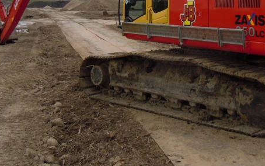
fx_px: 405
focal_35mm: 56
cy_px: -2
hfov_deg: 35.8
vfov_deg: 22.2
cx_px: 183
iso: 100
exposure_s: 1/160
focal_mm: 5.4
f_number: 3.5
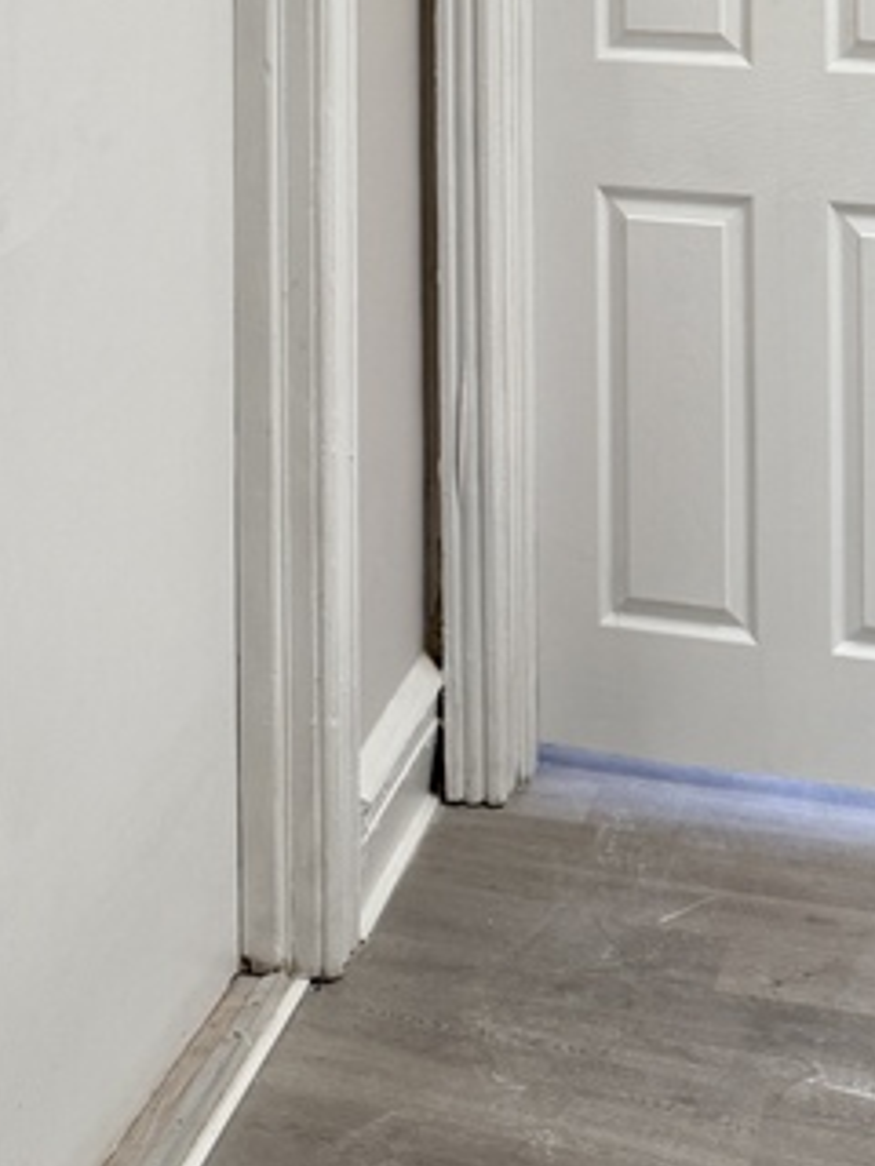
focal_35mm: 60
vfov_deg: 27.9
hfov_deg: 24.4
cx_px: 496
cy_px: -262
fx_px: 2022
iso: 200
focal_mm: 6.76
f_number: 1.78
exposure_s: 1/120
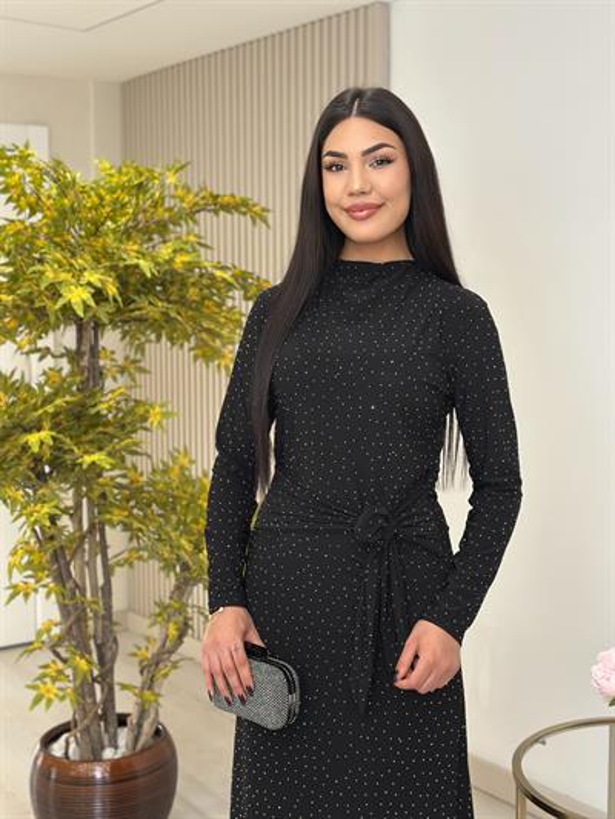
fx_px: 1137
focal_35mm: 48
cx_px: 308
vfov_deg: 39.6
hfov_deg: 30.3
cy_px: 410
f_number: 1.78
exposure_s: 1/217
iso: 80
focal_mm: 6.86
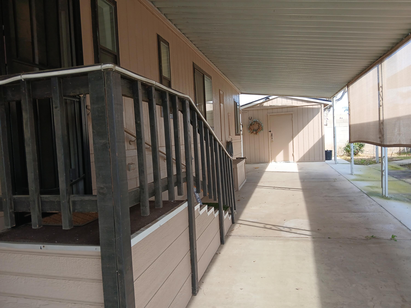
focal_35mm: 26
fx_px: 309
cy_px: 154
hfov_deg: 67.3
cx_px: 206
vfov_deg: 53.1
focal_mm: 3.98
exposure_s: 1/120
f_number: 1.8
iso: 32
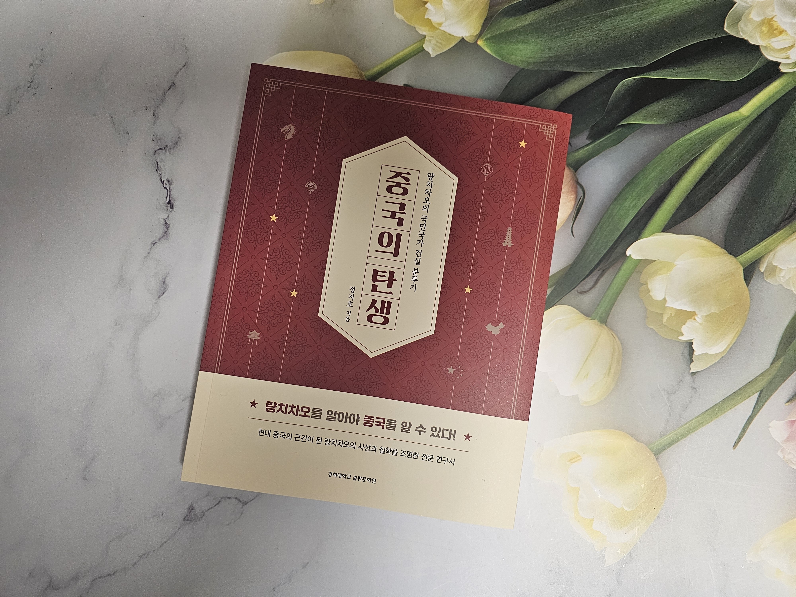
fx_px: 529
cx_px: 398
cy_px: 298
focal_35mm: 23
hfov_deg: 73.9
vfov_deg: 58.9
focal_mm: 6.3
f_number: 1.7
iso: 400
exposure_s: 1/120
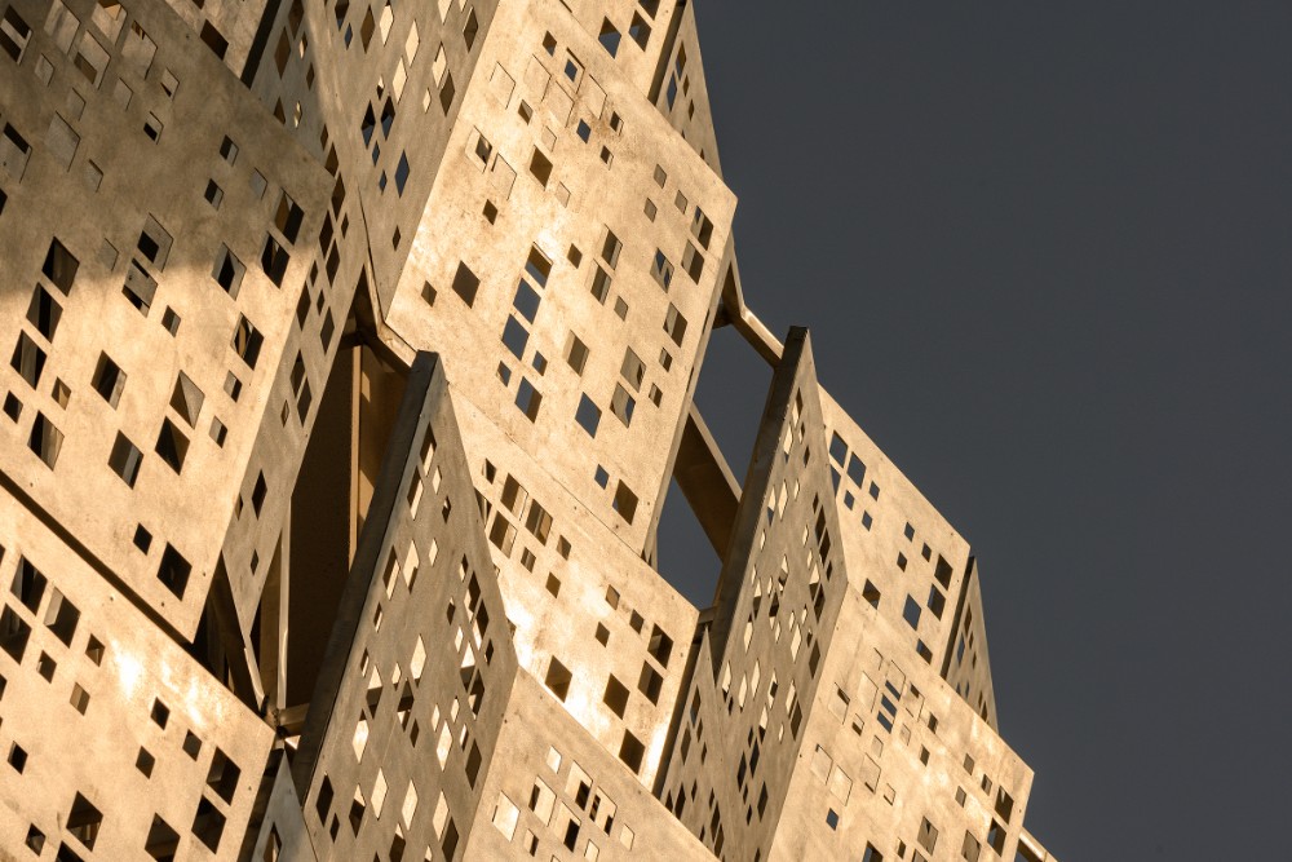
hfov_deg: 12.5
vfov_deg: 8.3
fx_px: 5922
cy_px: 431
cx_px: 646
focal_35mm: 165
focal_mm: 165
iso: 500
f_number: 14
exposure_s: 1/2000
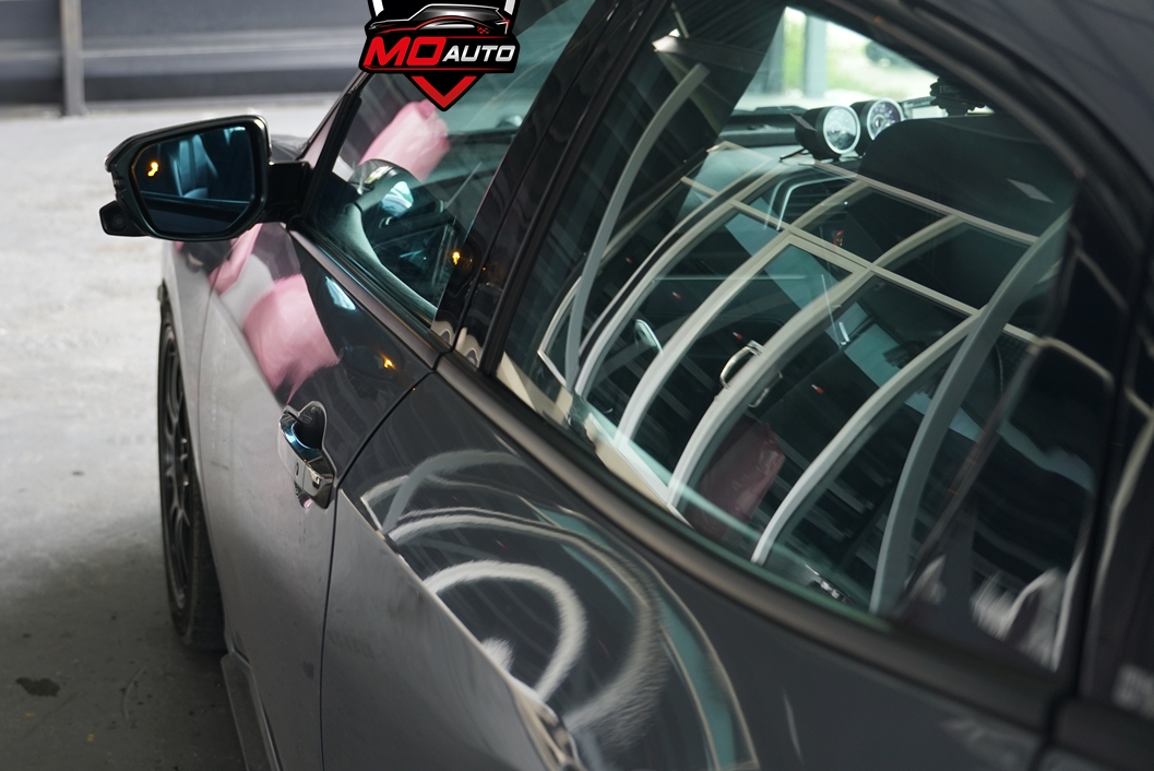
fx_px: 1956
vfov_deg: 22.2
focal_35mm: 61
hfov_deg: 32.5
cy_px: 244
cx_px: 362
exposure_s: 1/60
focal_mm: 43
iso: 320
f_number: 4
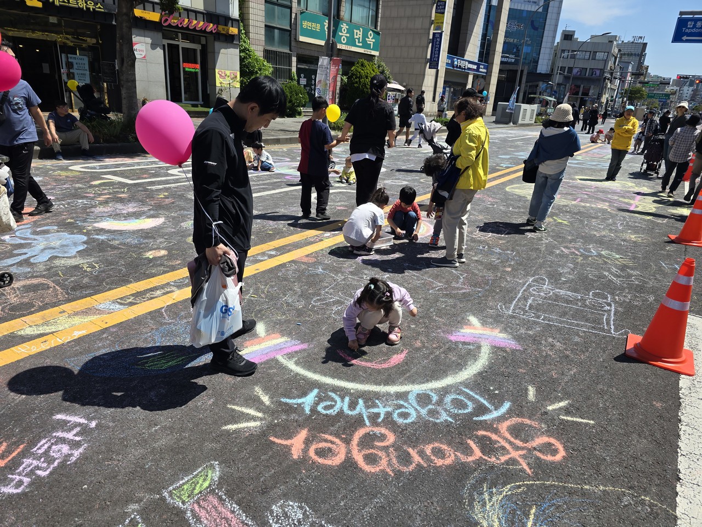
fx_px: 466
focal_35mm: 23
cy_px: 264
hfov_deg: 73.9
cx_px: 351
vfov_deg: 58.9
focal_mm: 6.3
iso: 12
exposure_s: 1/852
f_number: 1.7
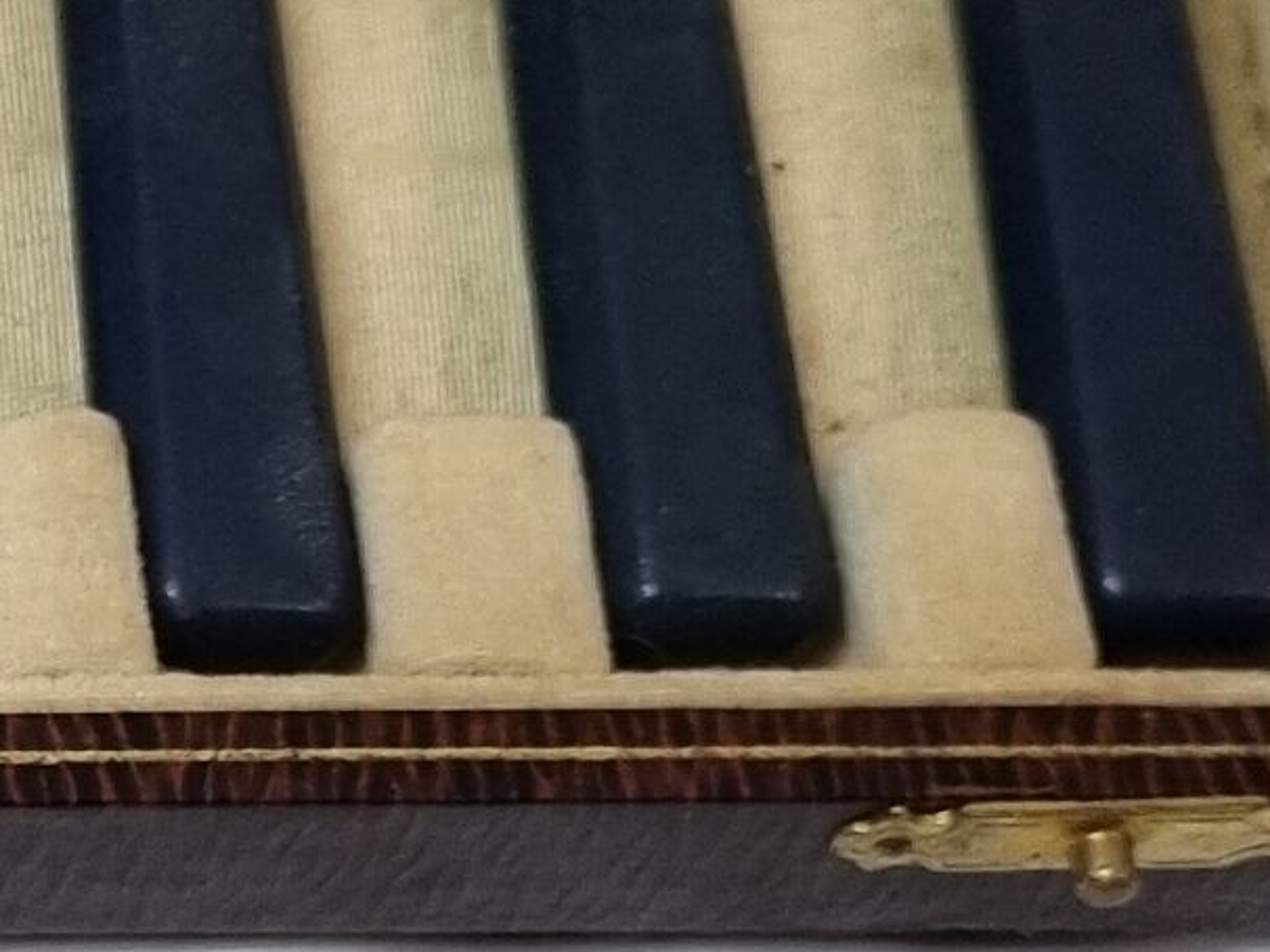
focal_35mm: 173
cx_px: -1023
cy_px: 841
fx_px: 6345
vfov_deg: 8.5
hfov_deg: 10.7
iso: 250
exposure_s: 1/100
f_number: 1.8
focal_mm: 5.4
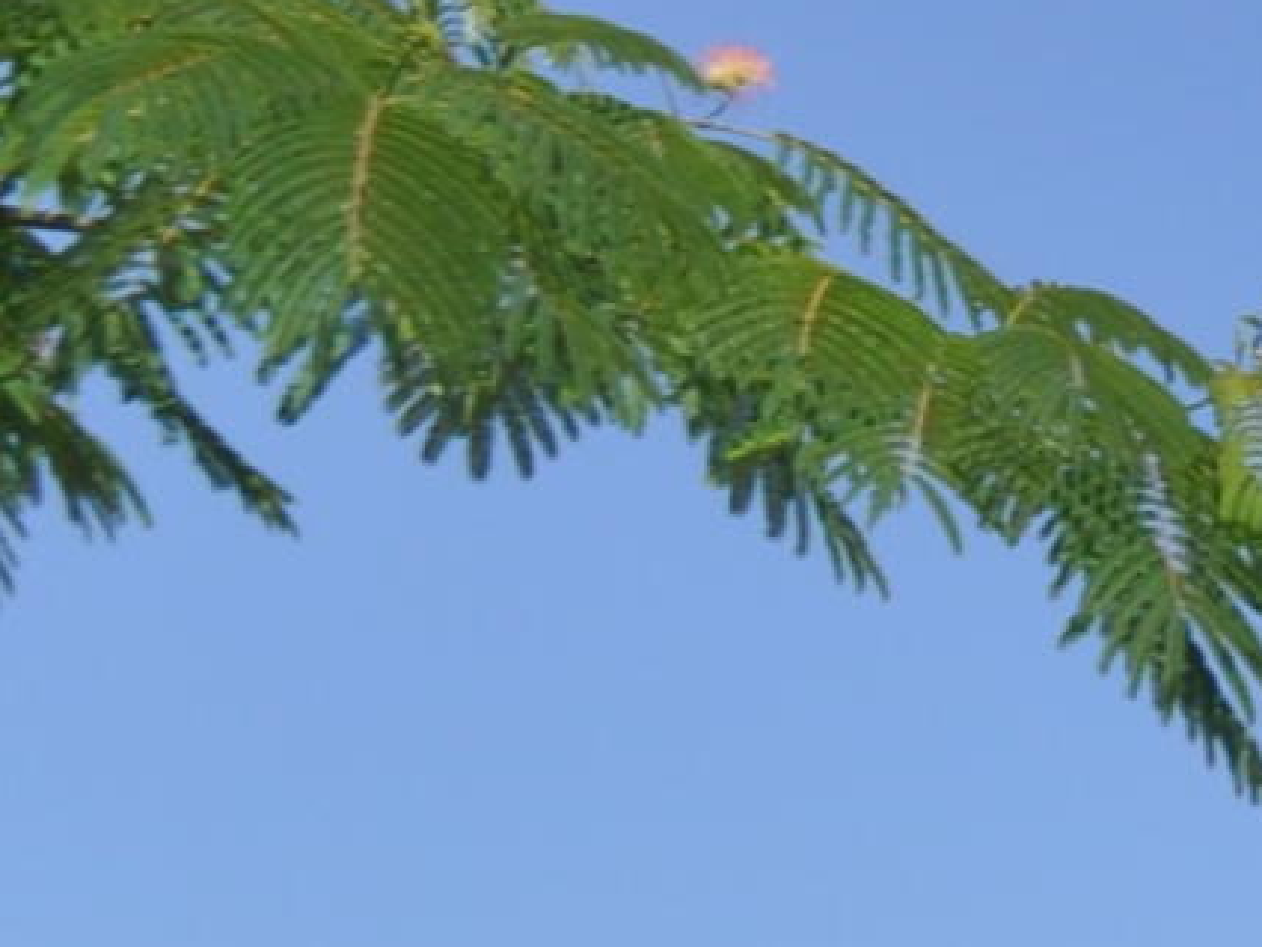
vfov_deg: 7.8
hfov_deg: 8.5
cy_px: 1927
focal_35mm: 183
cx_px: 4119
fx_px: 6674
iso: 200
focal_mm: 18
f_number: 9
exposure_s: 1/400
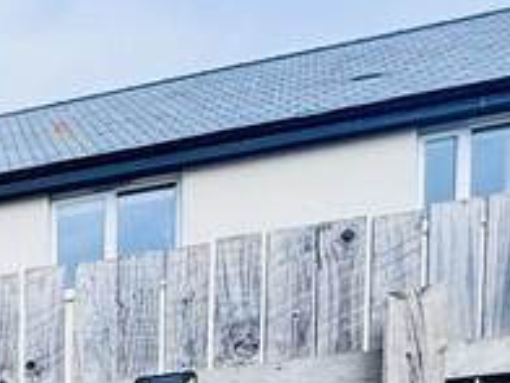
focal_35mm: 73
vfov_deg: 15.9
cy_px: 763
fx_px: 1076
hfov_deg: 19.1
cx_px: -448
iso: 40
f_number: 2.2
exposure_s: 1/488
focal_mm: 2.22
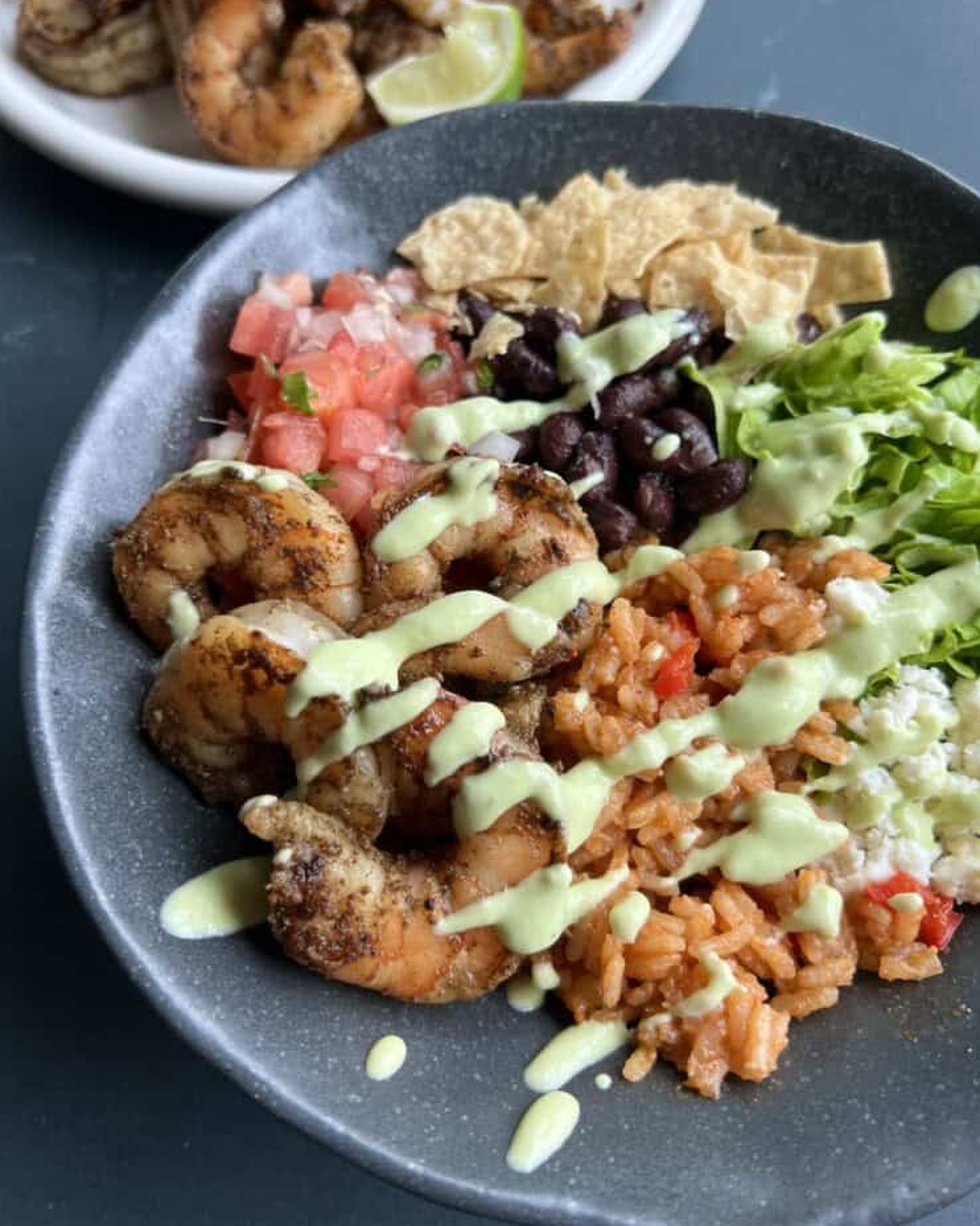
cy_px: 596
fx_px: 1015
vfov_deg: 62.2
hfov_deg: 51.5
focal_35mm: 28
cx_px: 487
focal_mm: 5.7
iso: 100
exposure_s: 1/121
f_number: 1.5
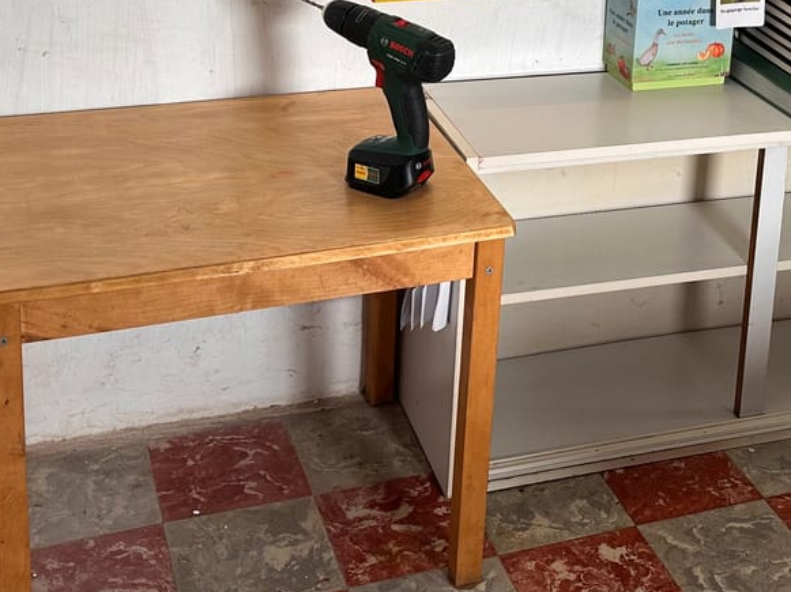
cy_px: -46
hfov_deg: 30.8
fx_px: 1416
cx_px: 570
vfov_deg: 22.4
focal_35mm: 62
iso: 80
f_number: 1.78
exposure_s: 1/72
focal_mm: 6.86
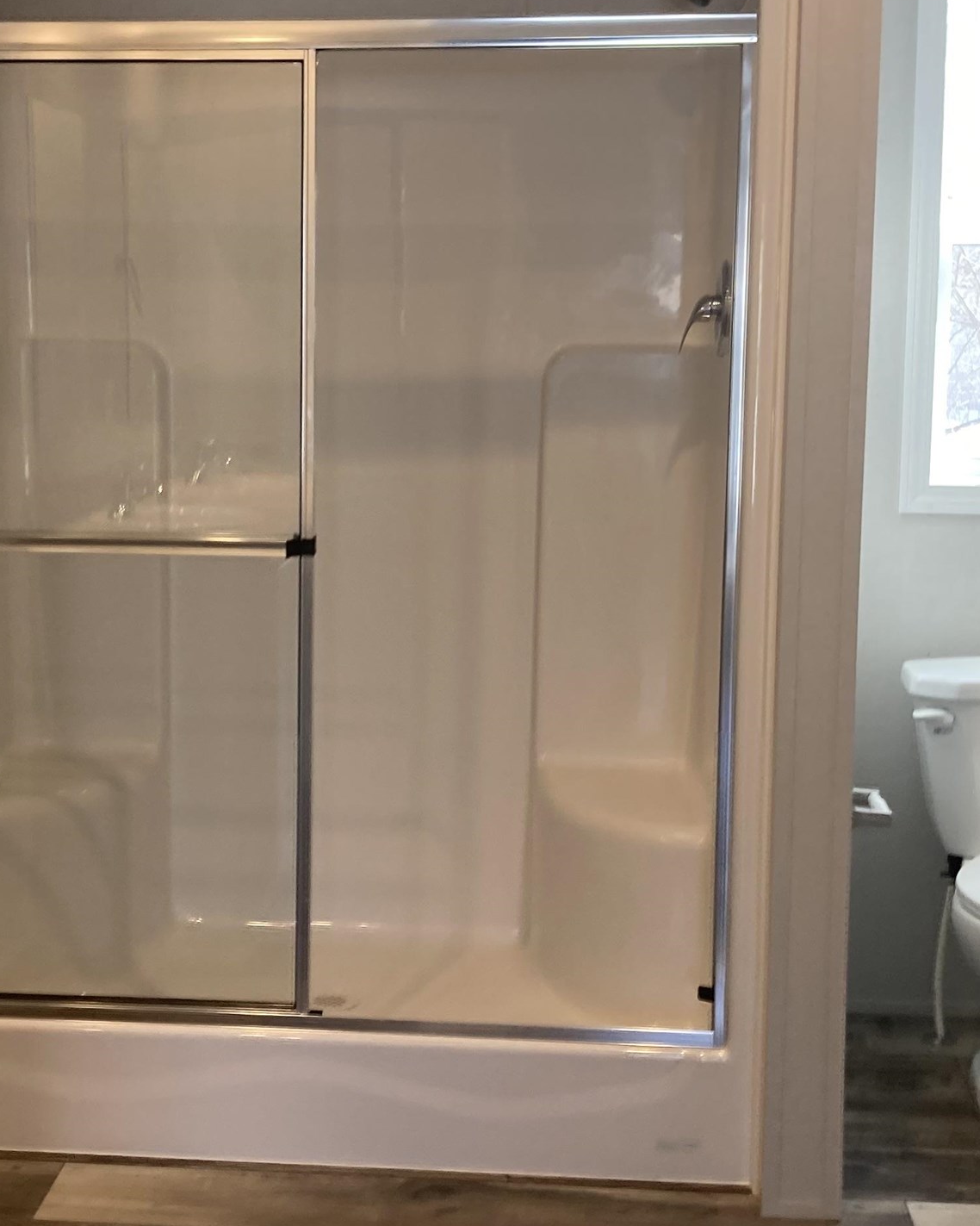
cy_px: 594
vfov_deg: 32.0
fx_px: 2140
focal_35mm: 59
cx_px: 334
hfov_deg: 25.7
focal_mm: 3.99
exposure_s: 1/60
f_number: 1.8
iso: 64
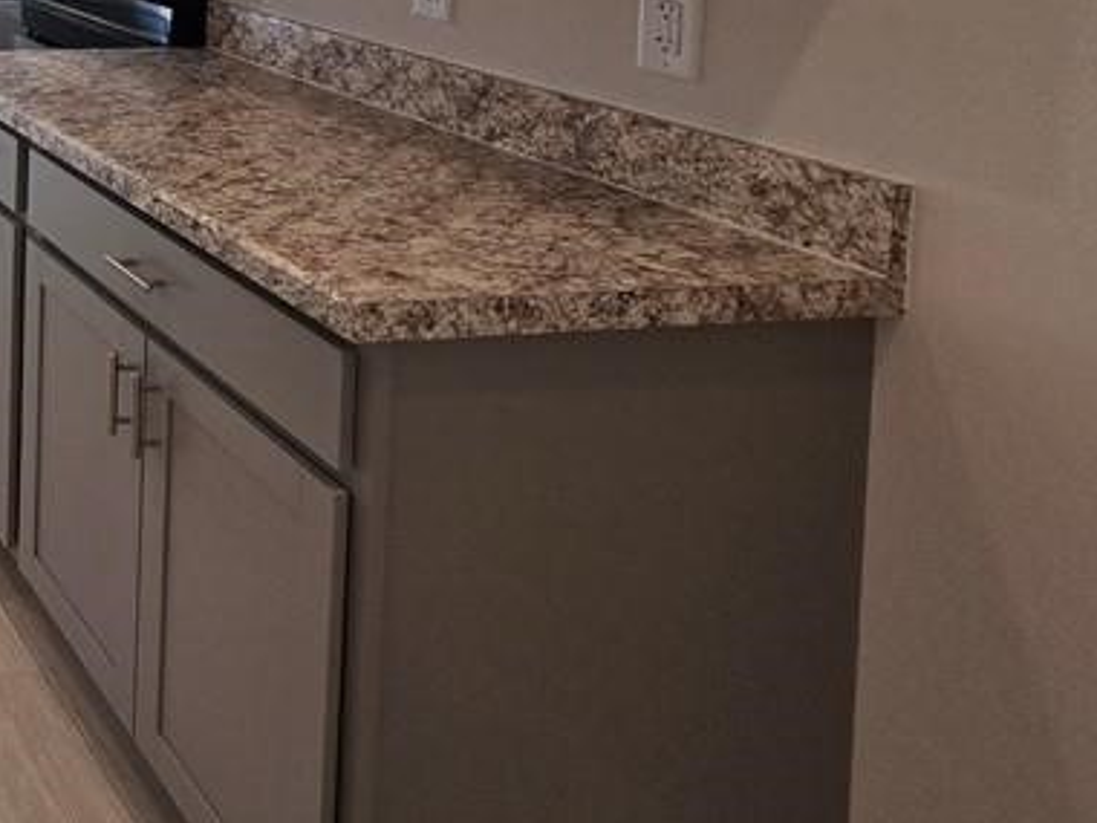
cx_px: -332
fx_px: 1109
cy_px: -118
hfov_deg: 35.5
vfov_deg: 34.2
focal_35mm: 35
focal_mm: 2.2
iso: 64
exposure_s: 1/120
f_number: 2.2
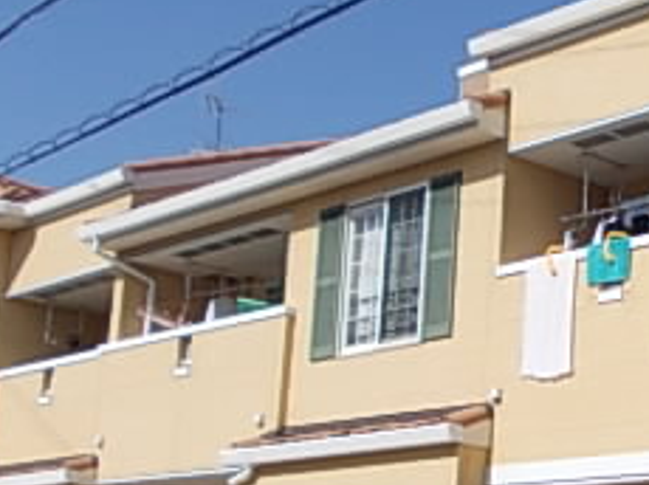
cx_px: 689
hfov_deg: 23.7
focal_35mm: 78
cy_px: 367
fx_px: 1461
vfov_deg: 18.7
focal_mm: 4
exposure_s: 1/500
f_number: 5.4
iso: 80
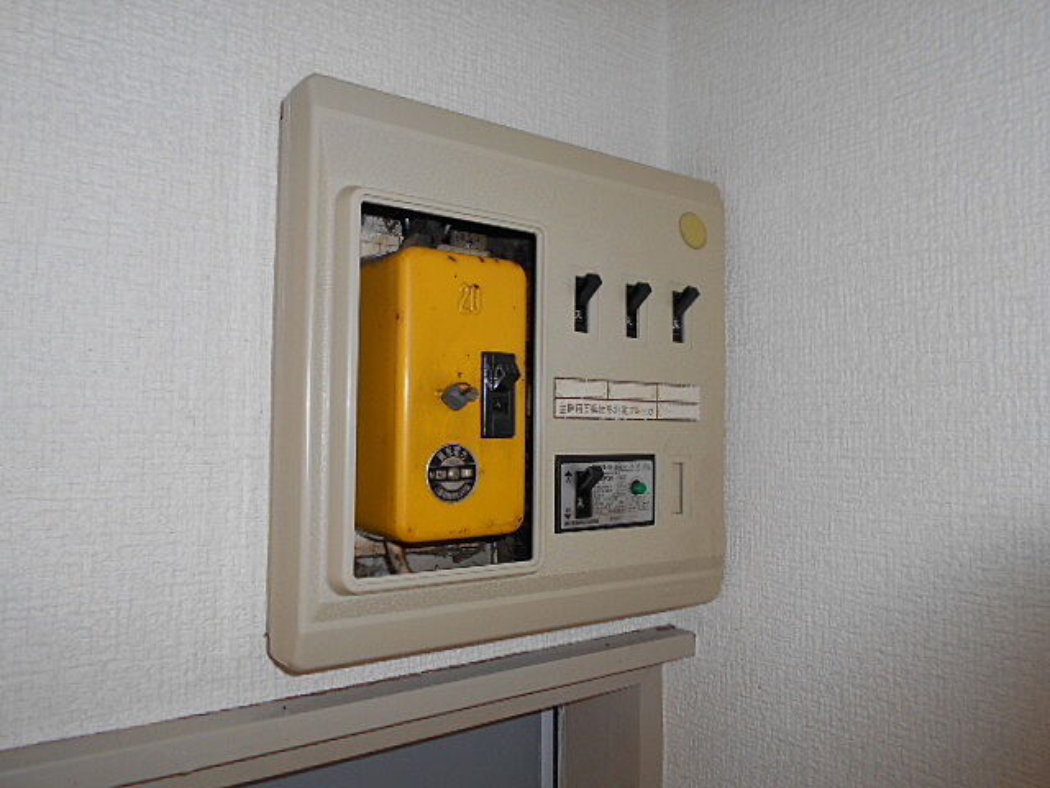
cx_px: 525
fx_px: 789
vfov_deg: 53.1
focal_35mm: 26
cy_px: 394
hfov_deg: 67.3
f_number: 3.2
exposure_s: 1/25
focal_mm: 4.6
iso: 80
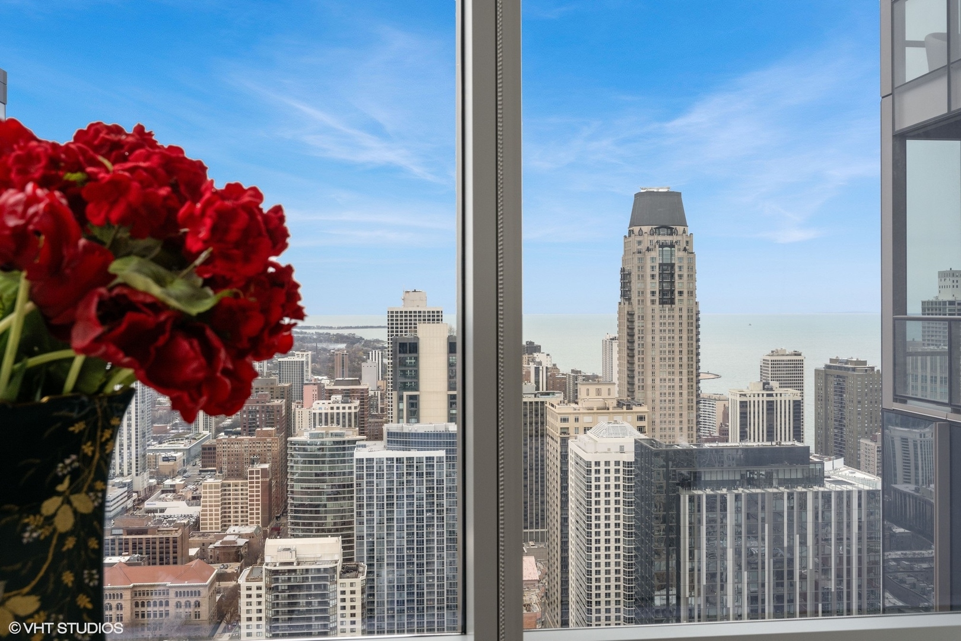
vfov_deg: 43.6
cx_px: 480
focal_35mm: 30
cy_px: 320
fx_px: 801
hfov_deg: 61.9
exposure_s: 1/45
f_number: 9.5
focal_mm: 30
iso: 200
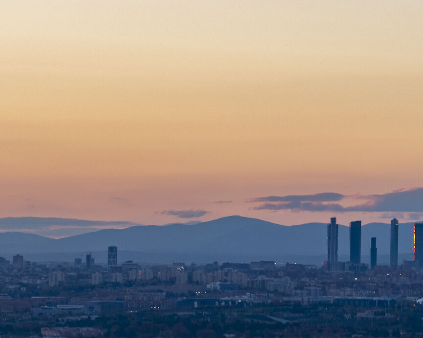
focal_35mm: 273
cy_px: 276
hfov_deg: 7.1
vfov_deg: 5.7
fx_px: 3418
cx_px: 129
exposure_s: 1/400
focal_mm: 105
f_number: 5
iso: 400
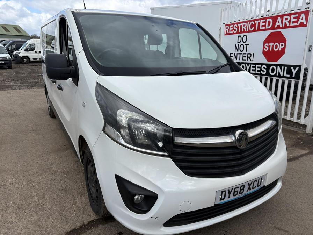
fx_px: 235
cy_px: 118
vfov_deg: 53.1
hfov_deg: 67.3
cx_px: 156
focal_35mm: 26
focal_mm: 5.96
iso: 50
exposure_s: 1/2747
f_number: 1.6
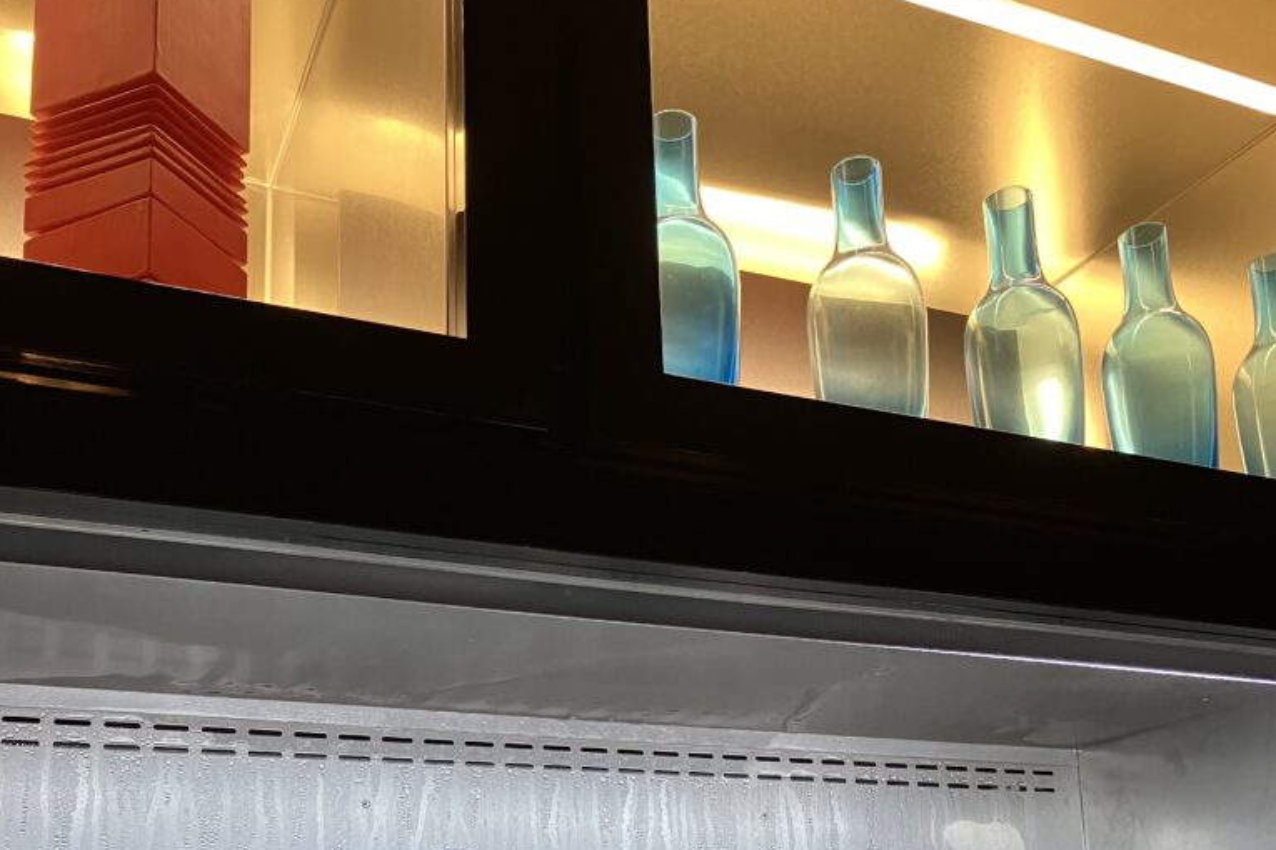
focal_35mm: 39
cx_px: 639
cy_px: 762
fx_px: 1382
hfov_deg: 49.6
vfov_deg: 32.5
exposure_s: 1/59
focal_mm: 3.99
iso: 320
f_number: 1.8
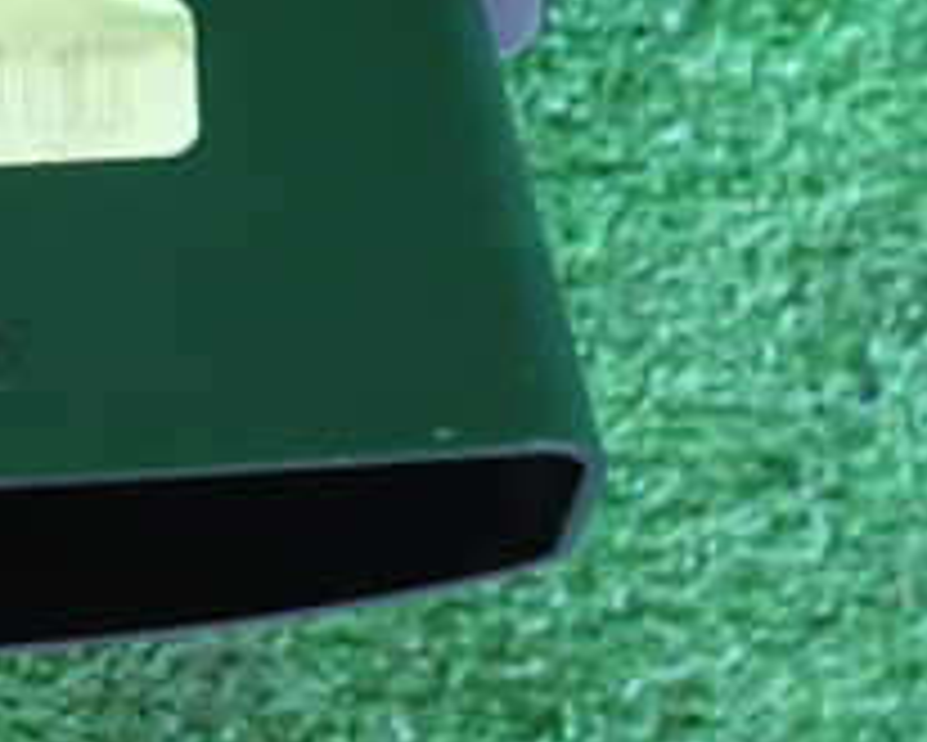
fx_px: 1949
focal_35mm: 71
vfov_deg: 21.1
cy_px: 72
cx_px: 122
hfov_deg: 26.0
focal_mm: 4.5
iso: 400
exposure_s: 1/30
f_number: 2
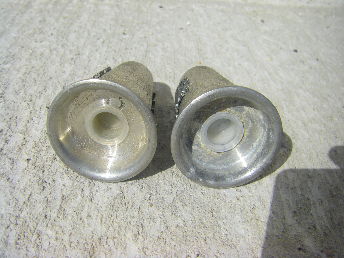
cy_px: 129
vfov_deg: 37.7
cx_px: 172
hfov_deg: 49.0
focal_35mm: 38
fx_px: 378
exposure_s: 1/250
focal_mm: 6.3
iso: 64
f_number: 7
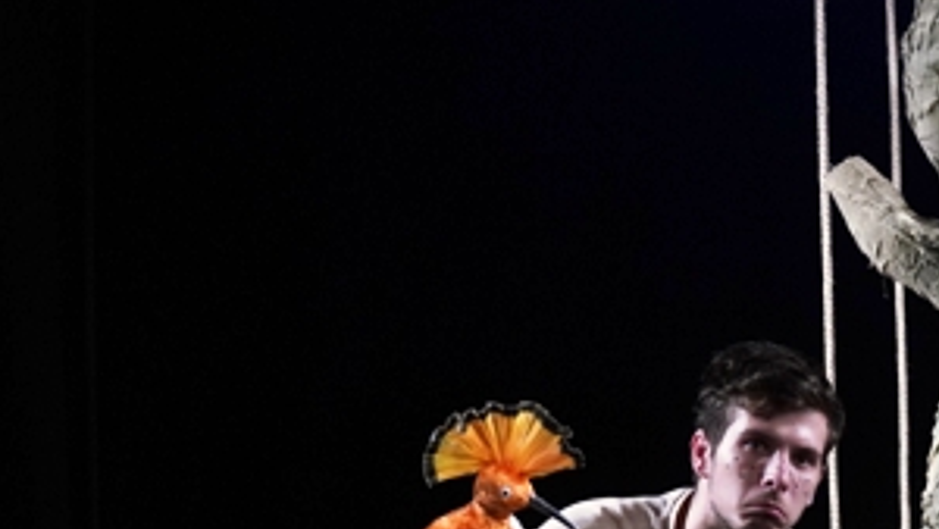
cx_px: 998
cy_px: 747
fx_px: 3113
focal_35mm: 125
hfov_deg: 16.7
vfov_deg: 9.5
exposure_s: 1/200
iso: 2000
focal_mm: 35
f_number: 4.5
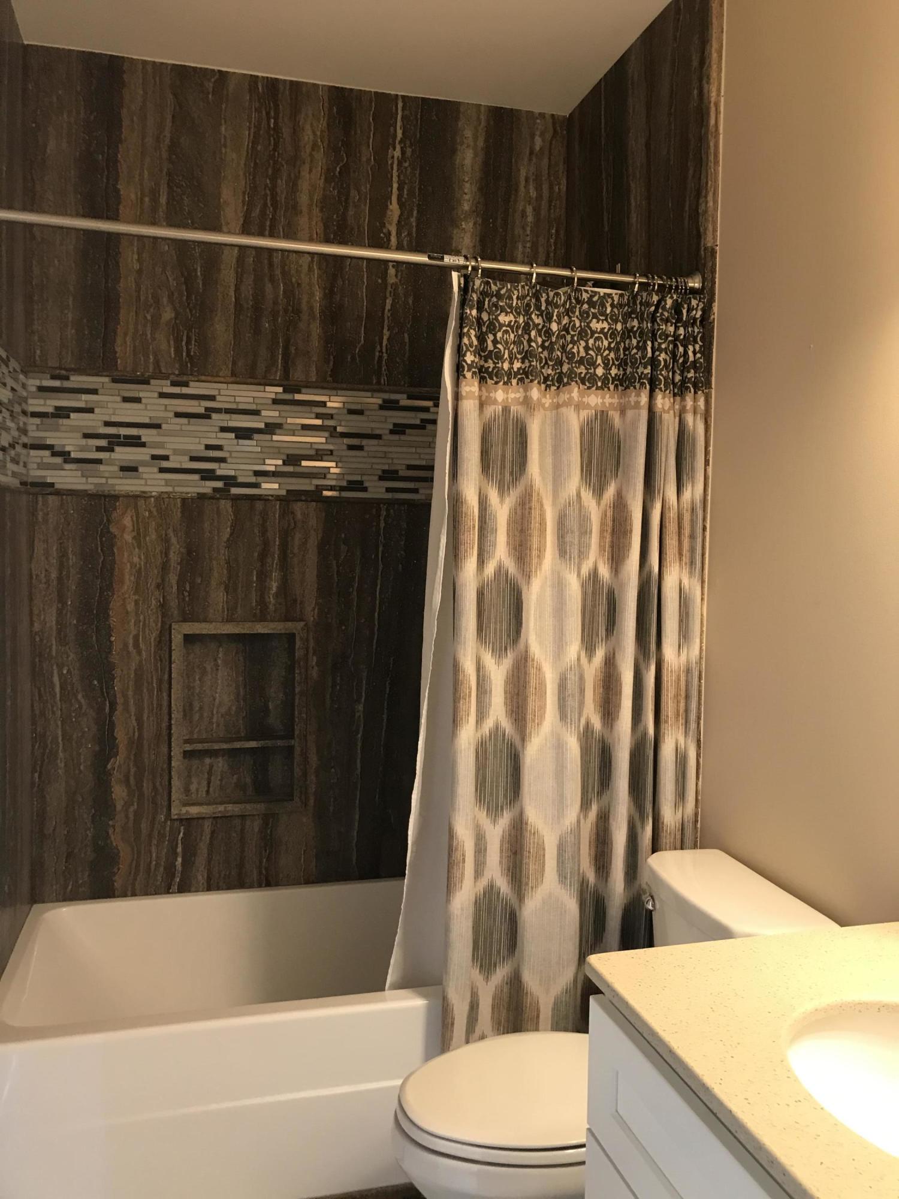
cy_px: 600
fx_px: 970
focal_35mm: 28
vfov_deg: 63.4
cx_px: 450
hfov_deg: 49.7
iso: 40
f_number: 1.8
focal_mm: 3.99
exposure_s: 1/15
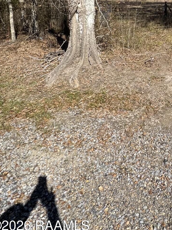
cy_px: 9
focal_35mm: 29
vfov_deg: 51.6
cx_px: 168
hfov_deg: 42.3
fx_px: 192
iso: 50
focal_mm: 2.22
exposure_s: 1/1748
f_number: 2.2
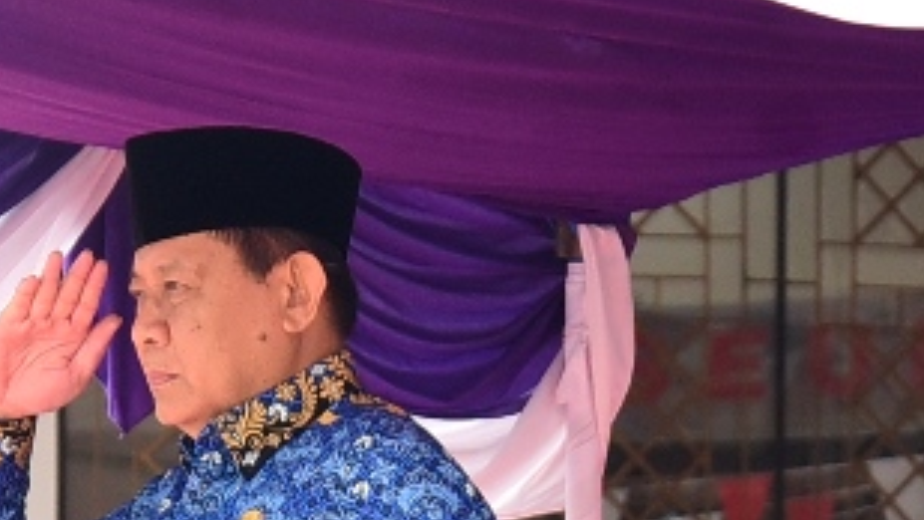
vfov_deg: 6.3
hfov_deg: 11.3
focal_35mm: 190
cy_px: 675
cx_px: 673
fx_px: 4656
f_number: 5
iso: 800
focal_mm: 70
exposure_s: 1/160
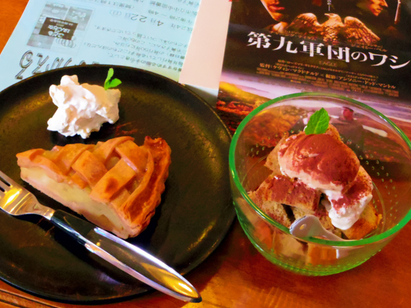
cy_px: 149
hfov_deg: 30.2
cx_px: 192
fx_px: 760
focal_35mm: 64
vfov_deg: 22.9
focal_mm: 10.6
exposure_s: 1/40
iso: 3200
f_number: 3.5
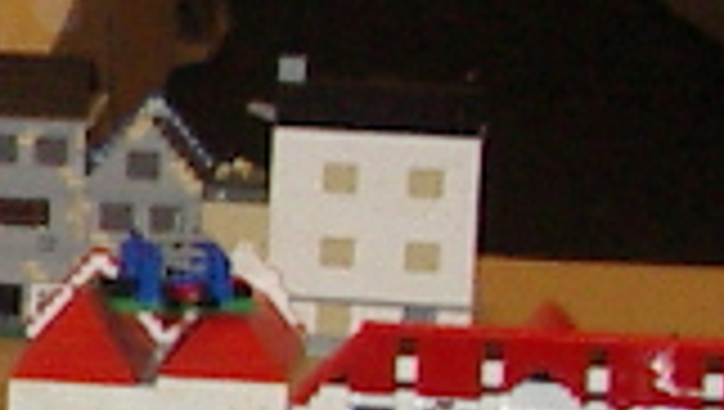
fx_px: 5055
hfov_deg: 7.5
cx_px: -1124
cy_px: 180
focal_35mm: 263
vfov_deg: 4.6
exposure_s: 1/60
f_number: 2.6
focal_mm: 5.8
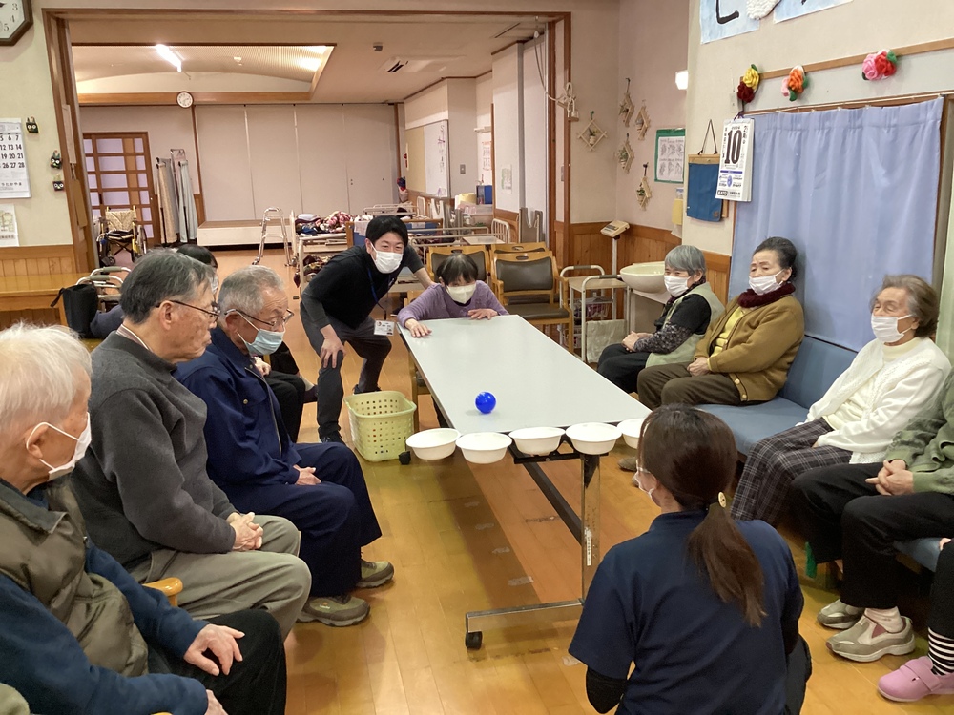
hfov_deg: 58.4
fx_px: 854
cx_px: 477
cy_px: 358
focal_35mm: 31
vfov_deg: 45.4
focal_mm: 3.3
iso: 250
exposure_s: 1/40
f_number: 2.4
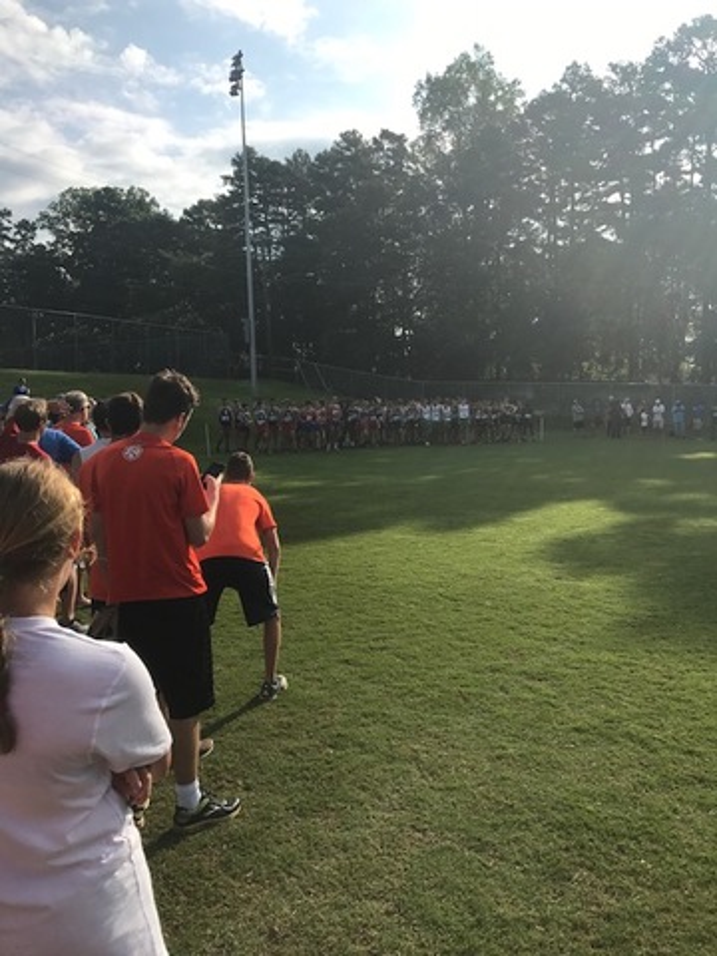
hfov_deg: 49.7
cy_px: 478
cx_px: 358
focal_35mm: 28
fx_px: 773
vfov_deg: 63.4
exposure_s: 1/2457
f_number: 1.8
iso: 20
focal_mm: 3.99
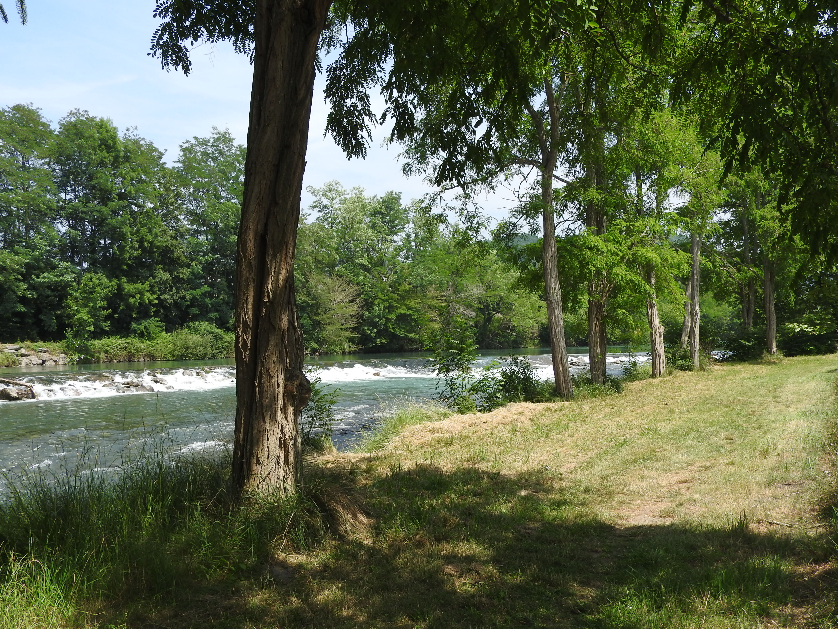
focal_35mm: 33
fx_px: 799
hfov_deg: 55.3
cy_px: 335
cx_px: 405
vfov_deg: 42.9
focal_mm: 5.4
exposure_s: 1/640
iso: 100
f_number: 3.5
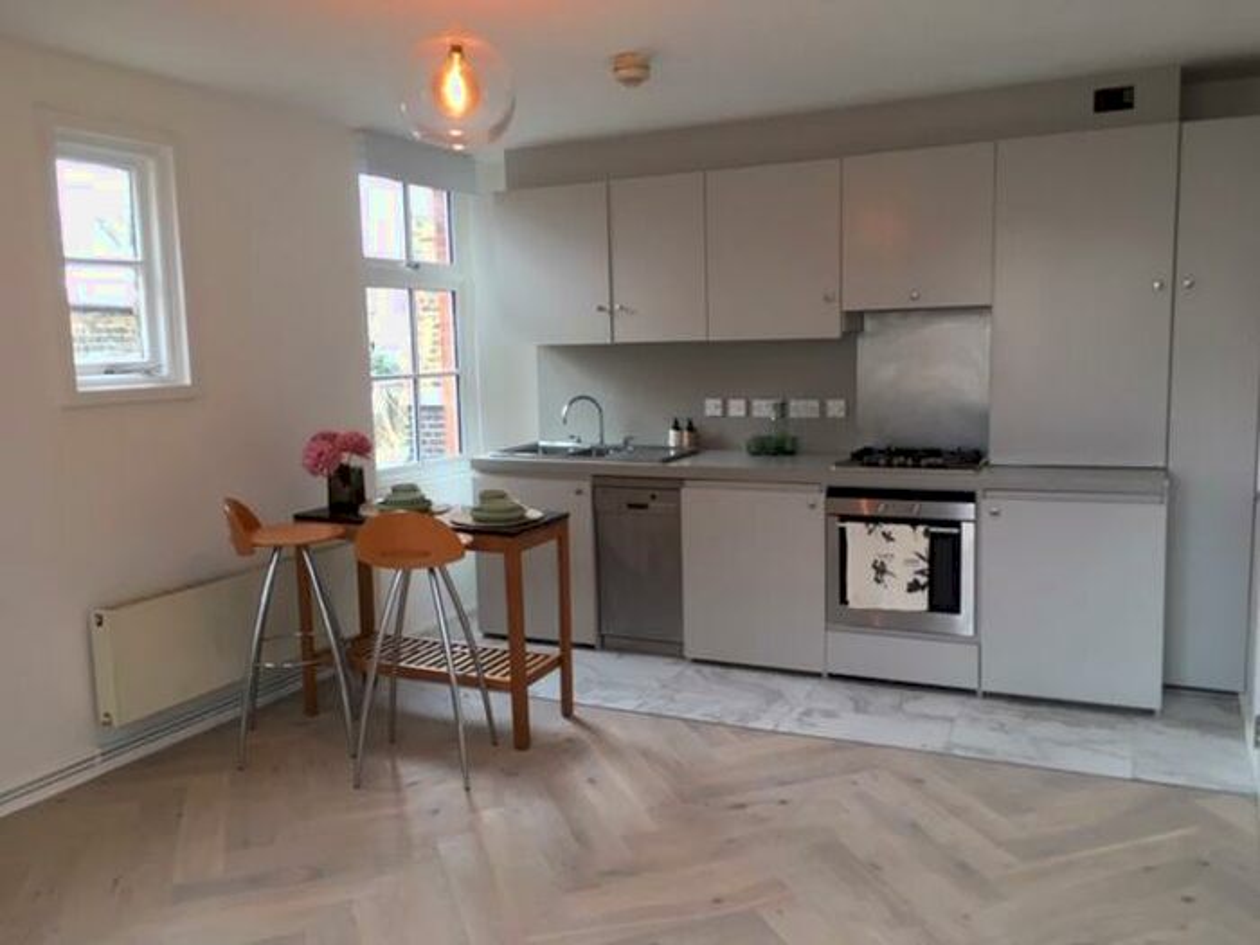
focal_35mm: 29
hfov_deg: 61.7
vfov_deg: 48.2
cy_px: 472
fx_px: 1056
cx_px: 630
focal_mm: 4.15
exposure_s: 1/33
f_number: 2.2
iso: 64
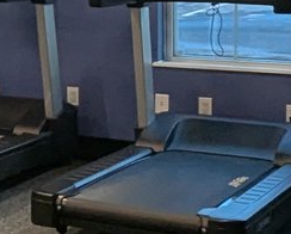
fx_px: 1130
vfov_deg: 11.6
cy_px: -32
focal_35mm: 131
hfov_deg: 11.8
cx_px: -423
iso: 119
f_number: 2.2
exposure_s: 1/123
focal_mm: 2.35
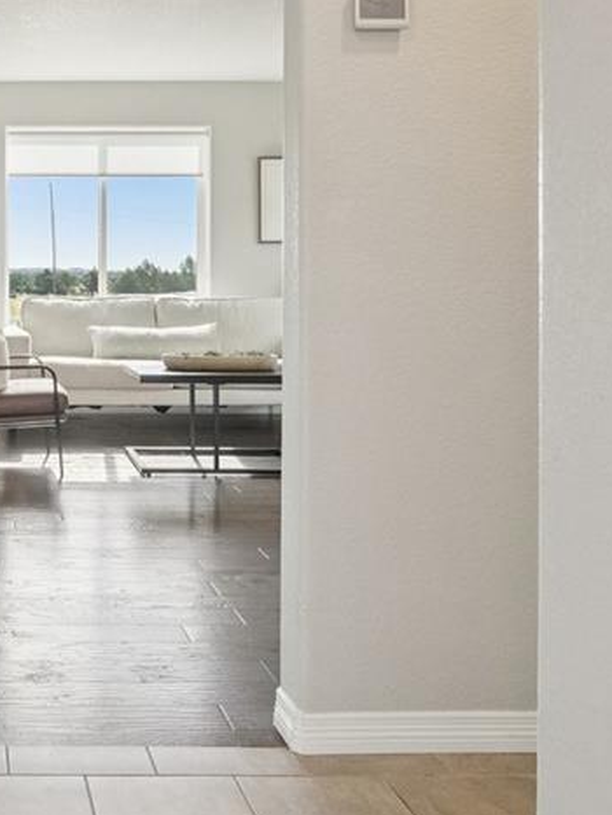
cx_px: -23
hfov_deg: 33.9
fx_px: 895
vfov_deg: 48.5
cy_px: 303
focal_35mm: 38
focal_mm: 12
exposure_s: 1/30
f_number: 8
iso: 250
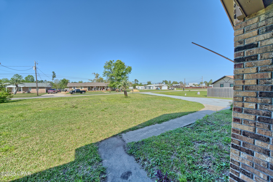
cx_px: 136
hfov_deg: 112.6
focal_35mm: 12
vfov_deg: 90.1
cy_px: 91
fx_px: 91
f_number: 8
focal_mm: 12
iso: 100
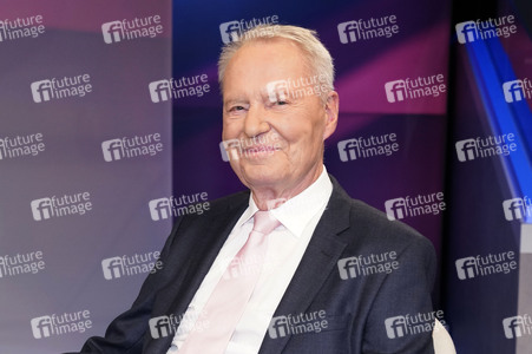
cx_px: 266
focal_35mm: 44
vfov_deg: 30.5
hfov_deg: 44.5
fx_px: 650
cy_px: 177
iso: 2000
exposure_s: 1/160
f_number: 5
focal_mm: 44
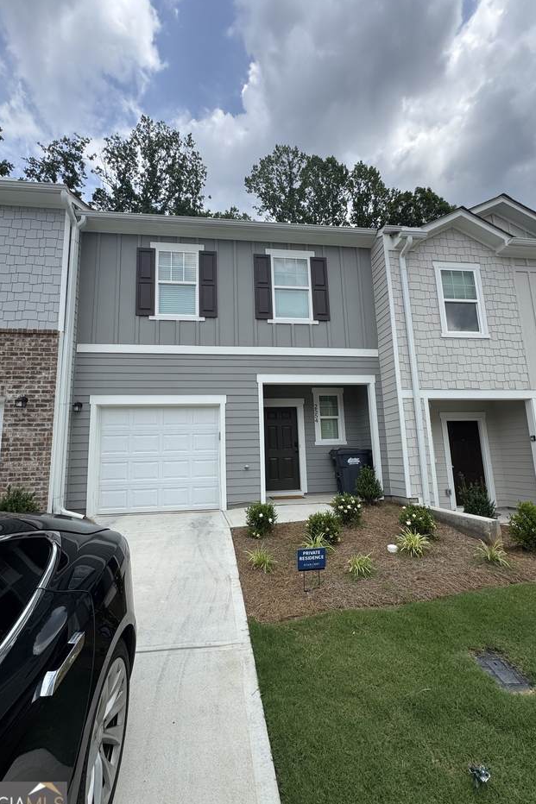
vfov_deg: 100.4
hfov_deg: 77.2
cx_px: 254
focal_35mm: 15
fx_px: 335
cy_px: 409
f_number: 2.2
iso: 50
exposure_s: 1/1277
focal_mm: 2.22
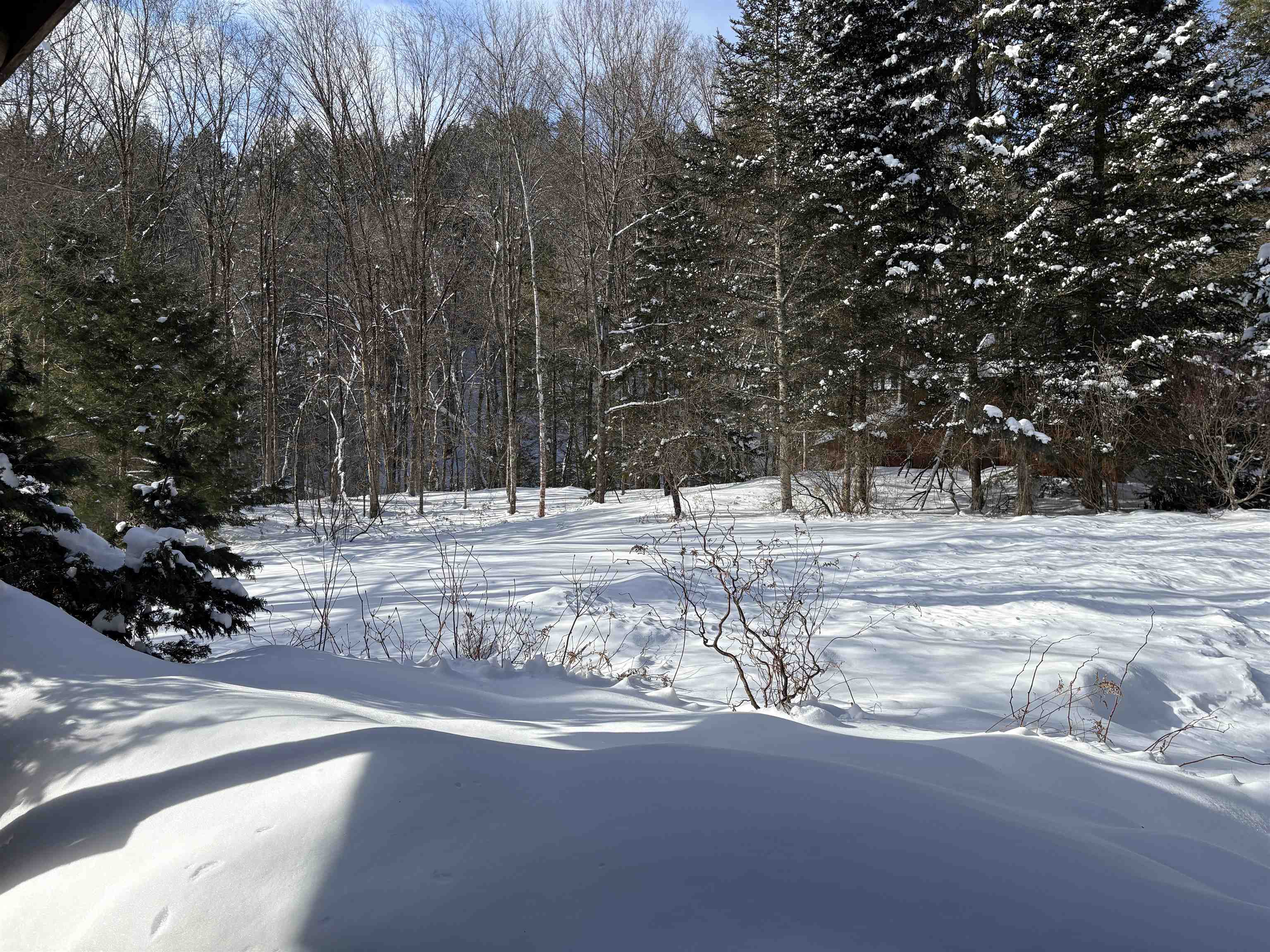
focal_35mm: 26
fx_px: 954
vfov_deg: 53.1
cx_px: 635
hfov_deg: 67.3
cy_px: 476
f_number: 1.6
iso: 50
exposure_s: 1/3279
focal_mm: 5.96
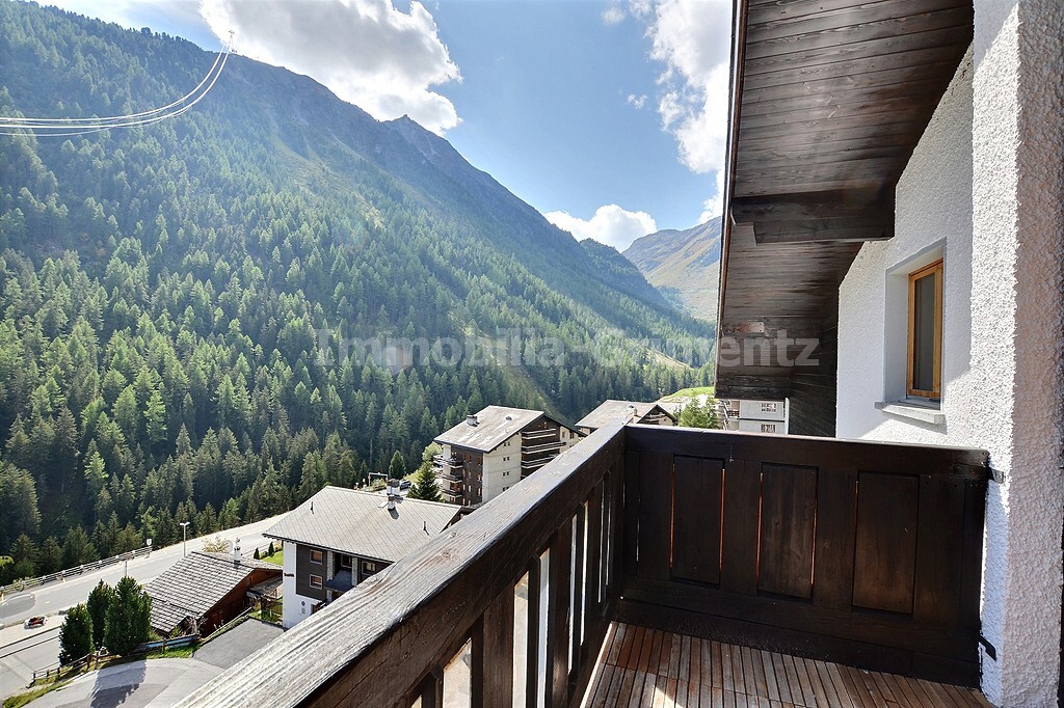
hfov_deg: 100.4
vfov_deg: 77.3
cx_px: 532
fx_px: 443
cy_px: 354
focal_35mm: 15
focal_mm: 10
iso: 400
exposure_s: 1/2
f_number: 9
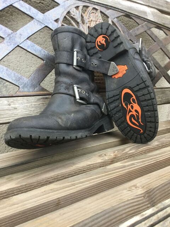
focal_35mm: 31
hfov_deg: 45.4
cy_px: 114
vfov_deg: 58.4
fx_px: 203
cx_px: 85
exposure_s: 1/33
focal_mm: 3.3
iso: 64
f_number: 2.4
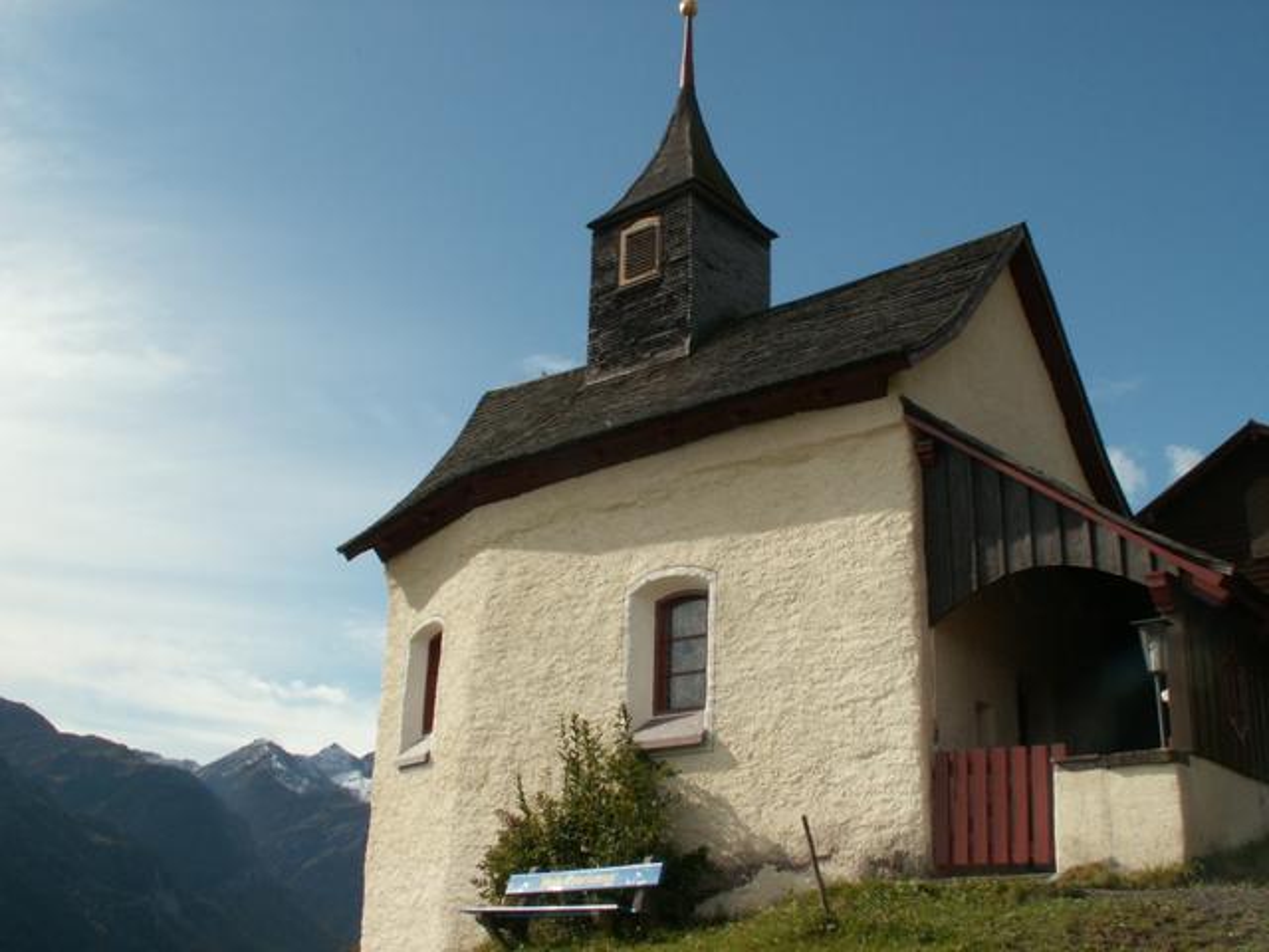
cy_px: 476
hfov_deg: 52.6
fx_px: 1283
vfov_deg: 40.7
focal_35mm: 35
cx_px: 634
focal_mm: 5.86
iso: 50
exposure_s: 1/160
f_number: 8
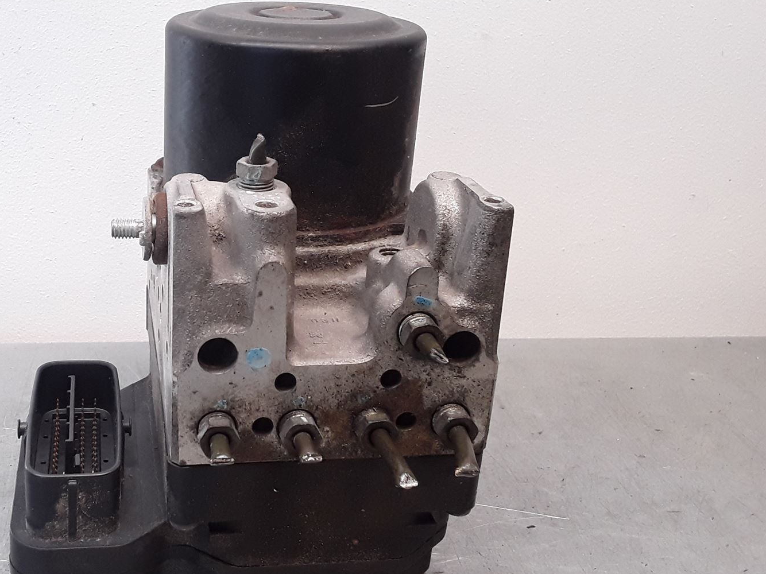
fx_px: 951
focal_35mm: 43
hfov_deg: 42.9
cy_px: 278
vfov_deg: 33.6
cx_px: 218
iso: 100
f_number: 1.9
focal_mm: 2.91
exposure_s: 1/102
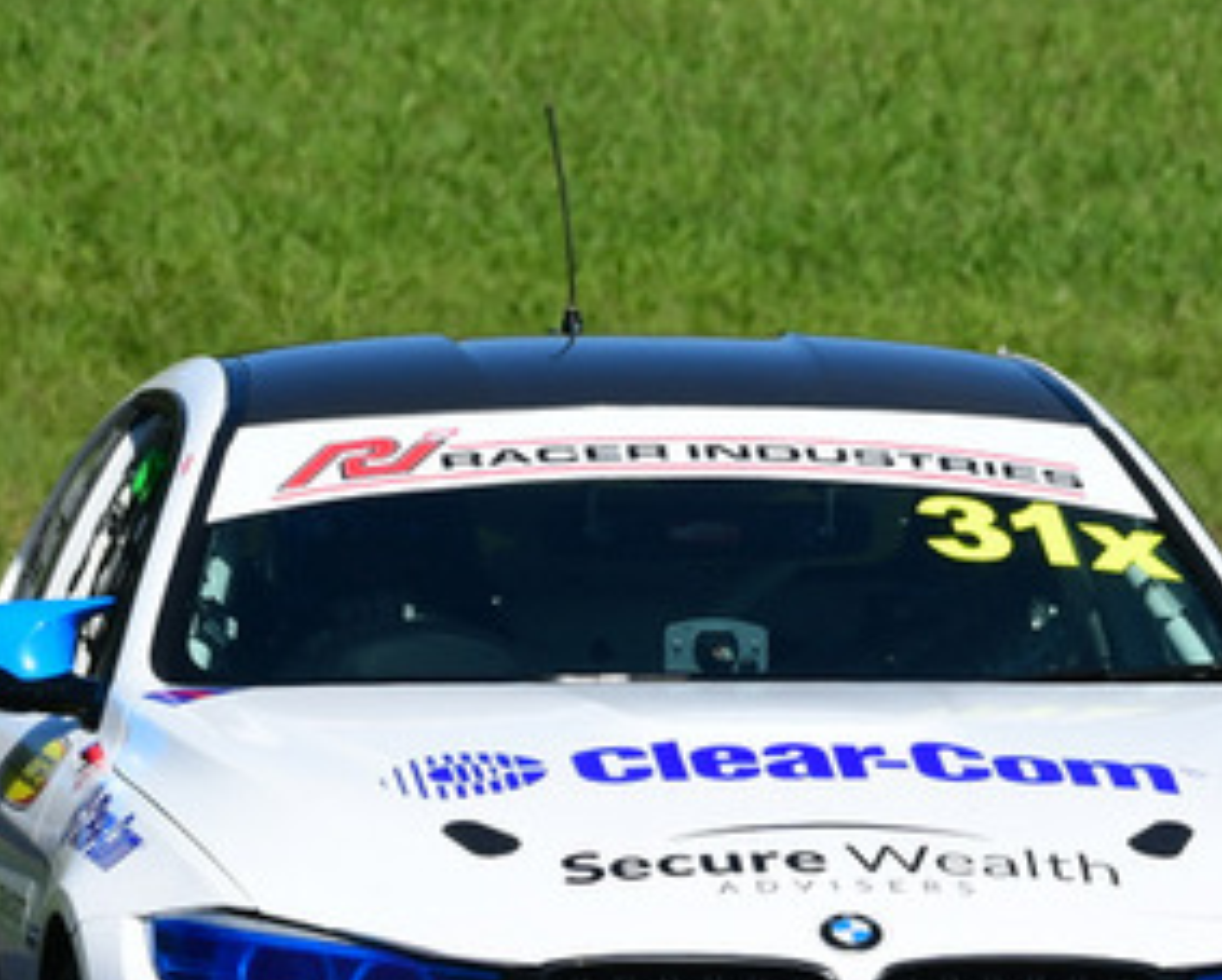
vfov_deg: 1.3
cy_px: 540
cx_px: 825
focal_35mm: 1233
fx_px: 44639
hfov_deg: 1.6
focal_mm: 310
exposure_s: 1/640
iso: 320
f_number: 11
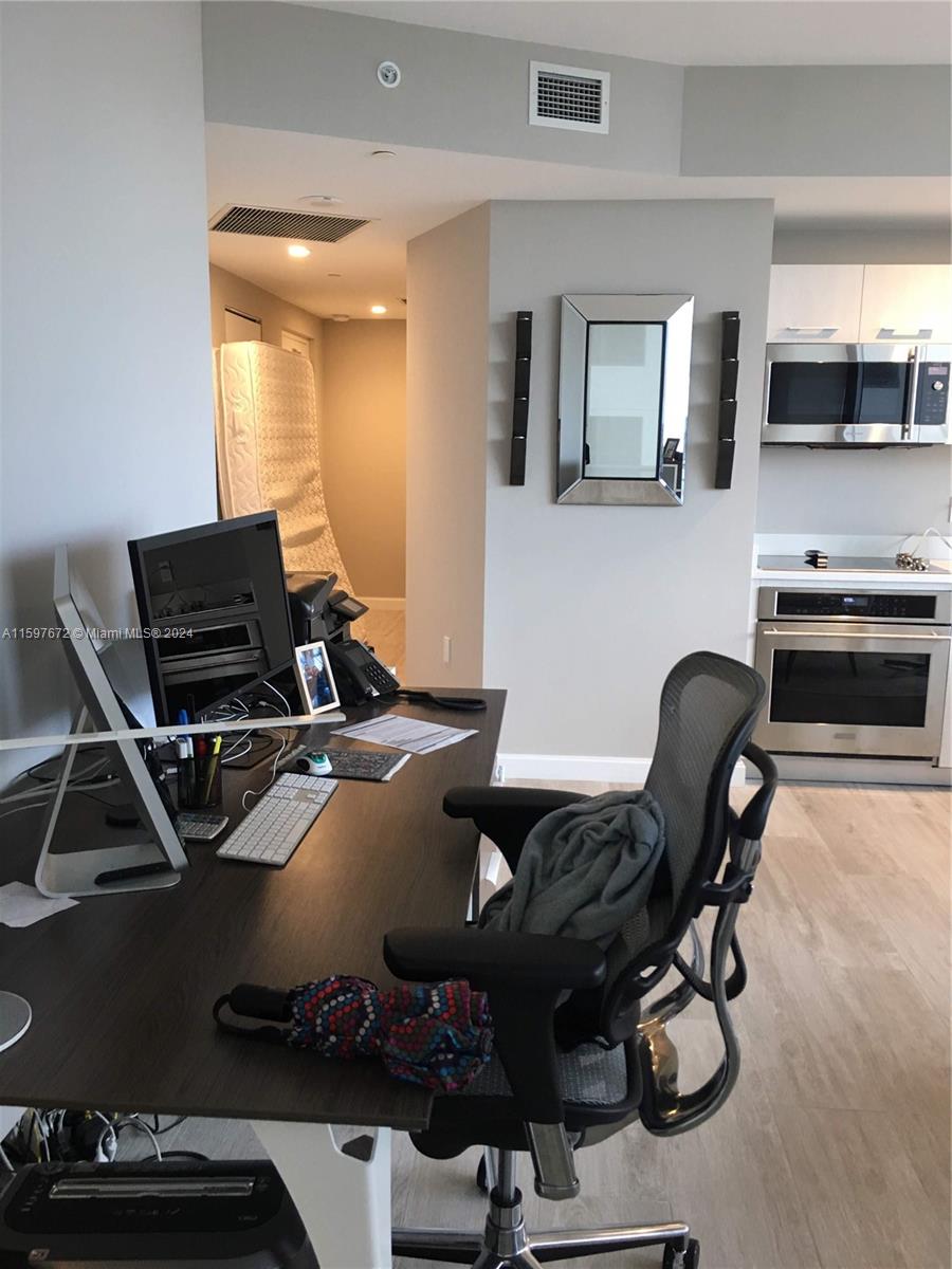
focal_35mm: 29
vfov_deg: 61.7
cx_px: 476
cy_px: 634
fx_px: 1063
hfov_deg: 48.2
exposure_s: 1/15
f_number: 2.2
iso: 40
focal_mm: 4.15
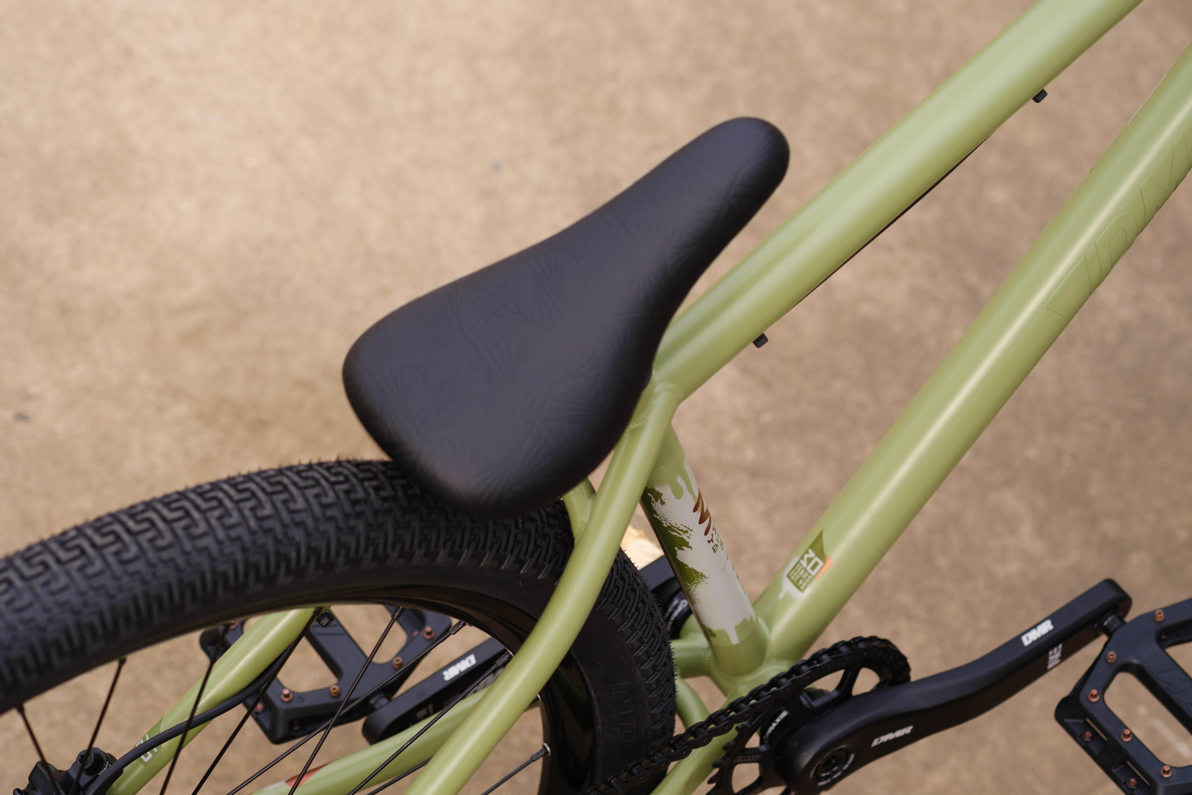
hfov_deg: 22.6
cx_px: 596
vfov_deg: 15.2
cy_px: 398
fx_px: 2980
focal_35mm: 90
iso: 125
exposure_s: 1/500
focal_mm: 60
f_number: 3.6
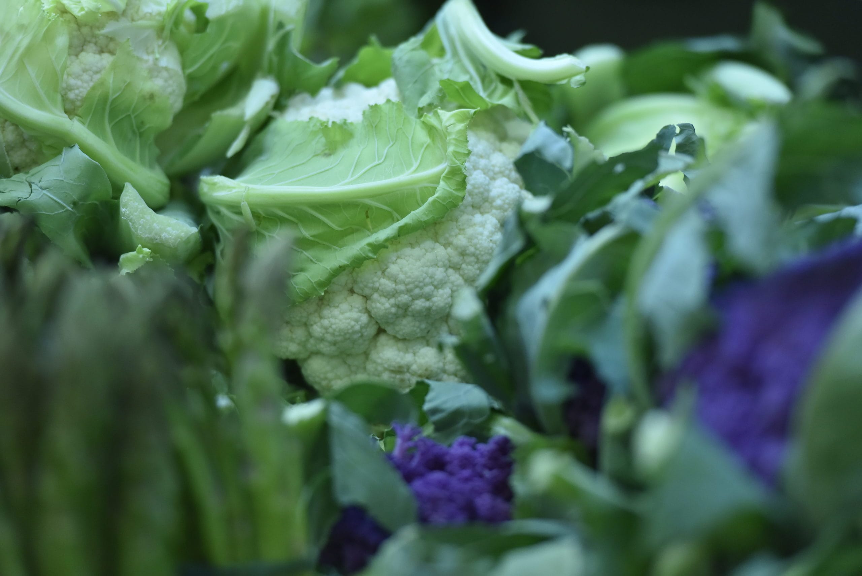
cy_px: 288
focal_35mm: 200
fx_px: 4791
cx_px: 431
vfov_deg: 6.9
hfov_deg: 10.3
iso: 2000
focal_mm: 200
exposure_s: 1/200
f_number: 3.2
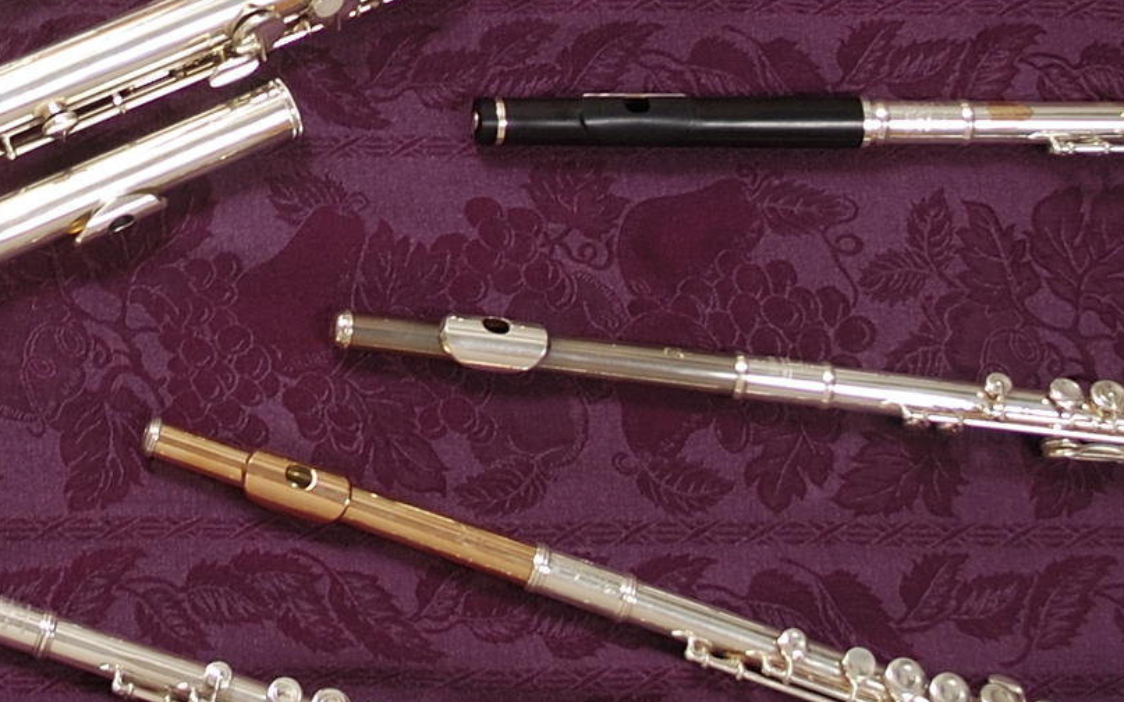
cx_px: -138
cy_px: -254
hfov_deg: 16.4
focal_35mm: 123
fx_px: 3767
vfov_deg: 10.4
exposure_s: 1/125
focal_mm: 26
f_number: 4
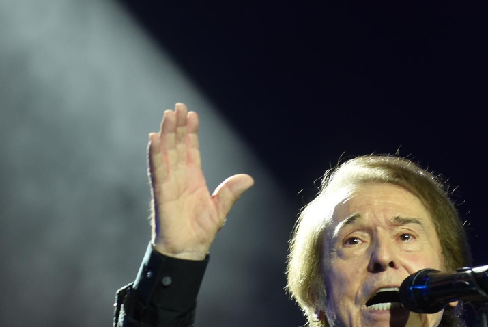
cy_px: 325
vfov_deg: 5.6
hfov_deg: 8.3
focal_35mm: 246
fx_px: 3337
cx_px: 379
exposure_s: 1/100
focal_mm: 110
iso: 1100
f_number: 4
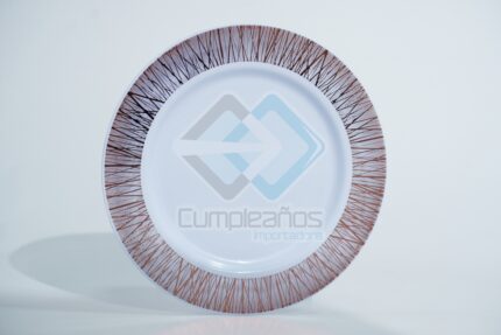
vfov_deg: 25.1
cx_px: 250
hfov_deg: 36.9
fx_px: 752
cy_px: 168
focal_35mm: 54
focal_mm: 36
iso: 400
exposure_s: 1/45
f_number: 8
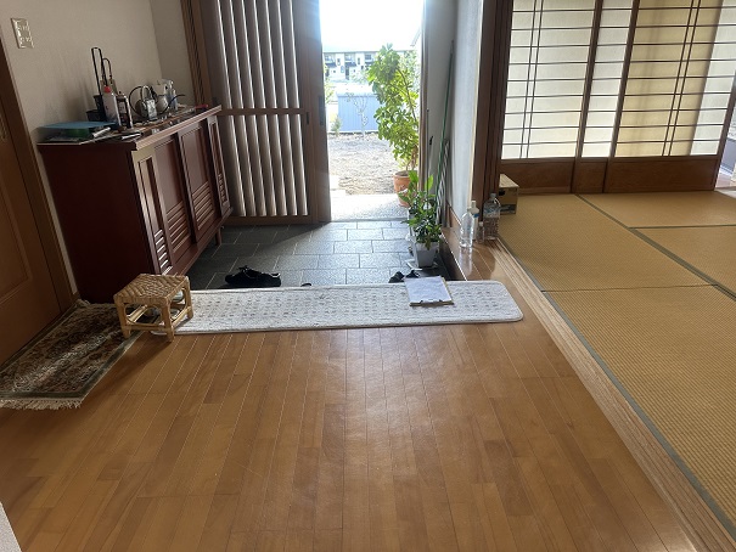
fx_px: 510
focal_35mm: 24
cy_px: 276
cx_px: 368
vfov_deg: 56.8
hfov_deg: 71.6
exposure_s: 1/120
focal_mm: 6.86
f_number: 1.78
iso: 160
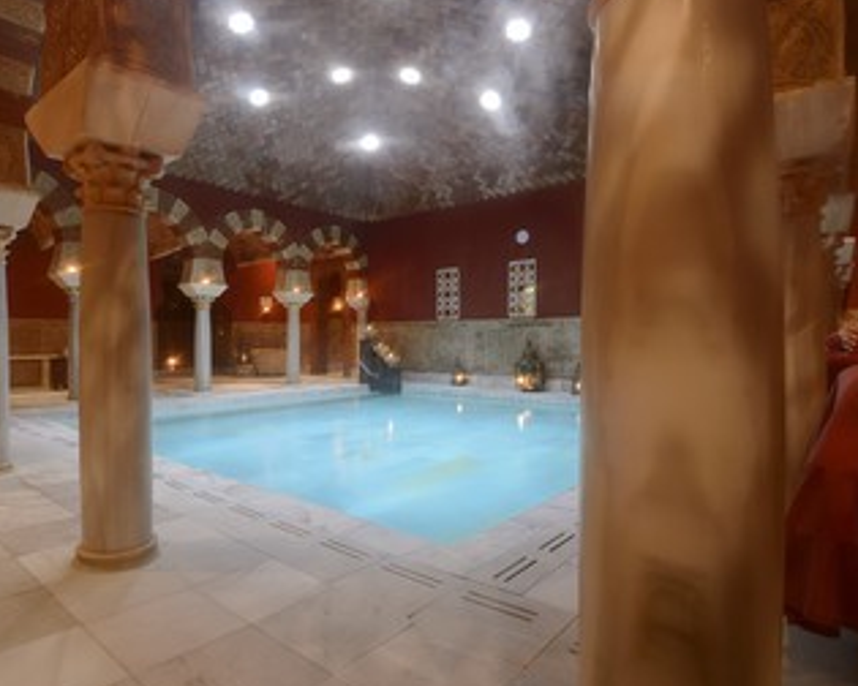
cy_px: 343
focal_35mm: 20
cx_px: 373
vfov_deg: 68.1
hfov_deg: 80.0
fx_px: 508
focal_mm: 16
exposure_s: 8
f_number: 9
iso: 200
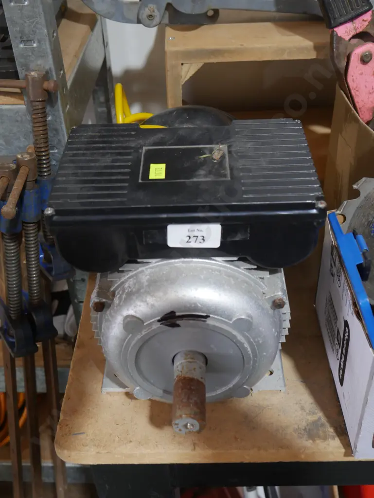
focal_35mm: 40
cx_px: 187
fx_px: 576
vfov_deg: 46.8
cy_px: 249
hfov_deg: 36.0
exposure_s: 1/60
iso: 800
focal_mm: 20
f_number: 4.5
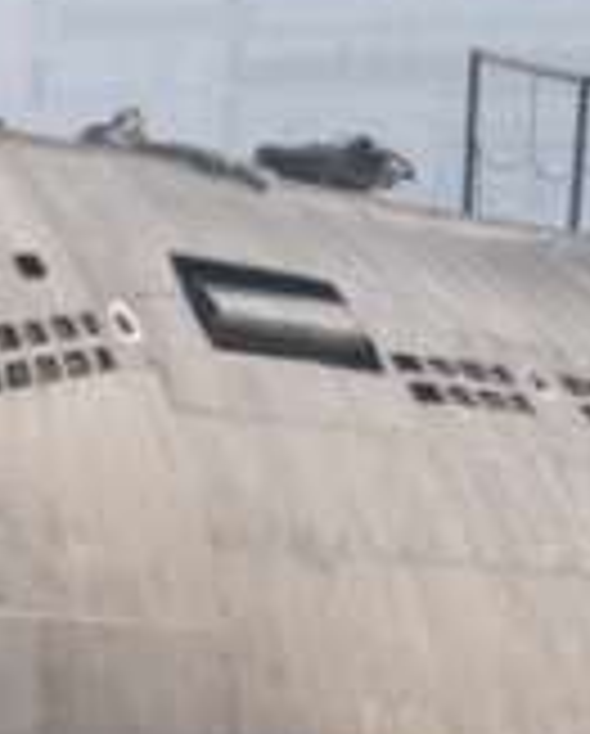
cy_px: -295
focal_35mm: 1050
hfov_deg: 1.5
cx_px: 833
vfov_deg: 1.8
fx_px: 22846
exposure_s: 1/640
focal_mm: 135
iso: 320
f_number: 6.3
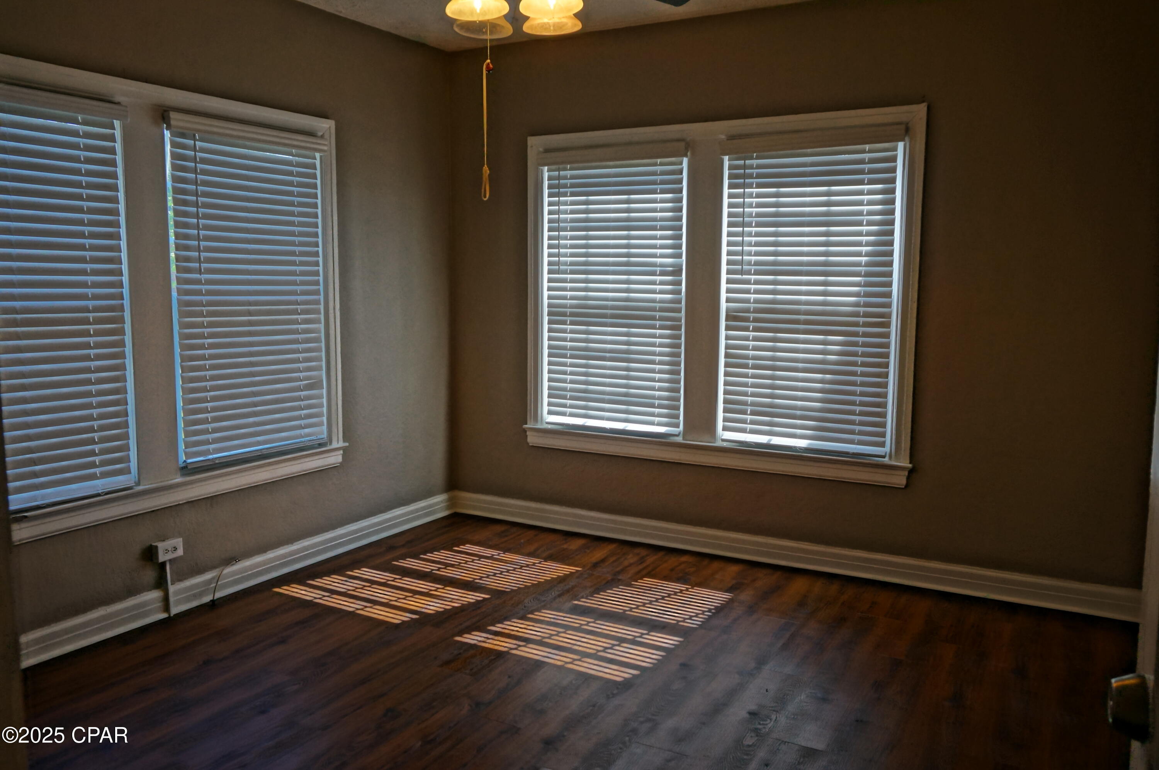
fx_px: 916
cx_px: 580
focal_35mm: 28
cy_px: 385
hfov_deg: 64.6
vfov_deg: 45.6
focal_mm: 19
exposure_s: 1/160
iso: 400
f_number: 5.6
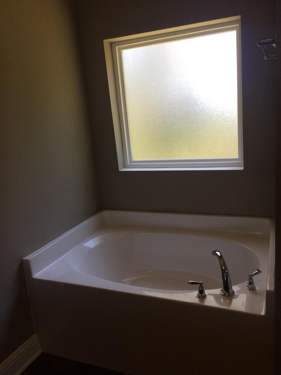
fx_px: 314
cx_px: 140
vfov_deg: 61.7
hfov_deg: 48.2
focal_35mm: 29
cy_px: 188
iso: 64
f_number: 2.2
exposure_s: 1/120
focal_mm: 4.15
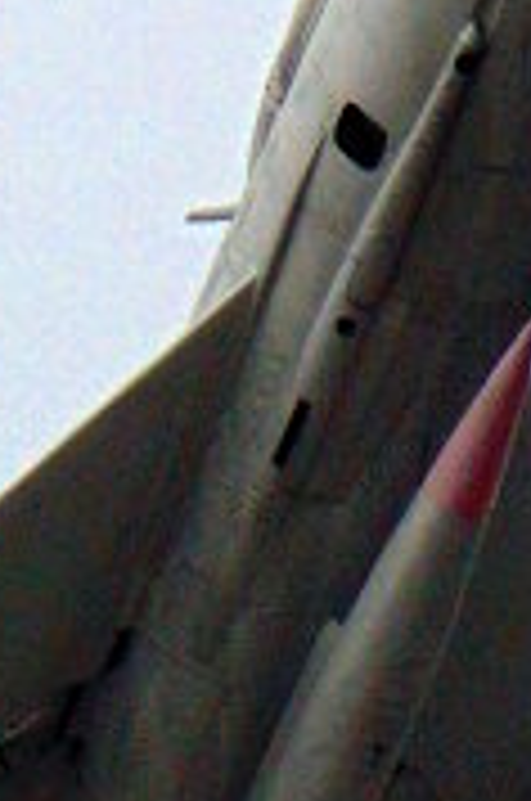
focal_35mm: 623
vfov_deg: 3.3
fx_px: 13837
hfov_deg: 2.2
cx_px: 490
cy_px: 770
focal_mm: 23.9
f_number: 4
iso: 200
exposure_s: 1/80
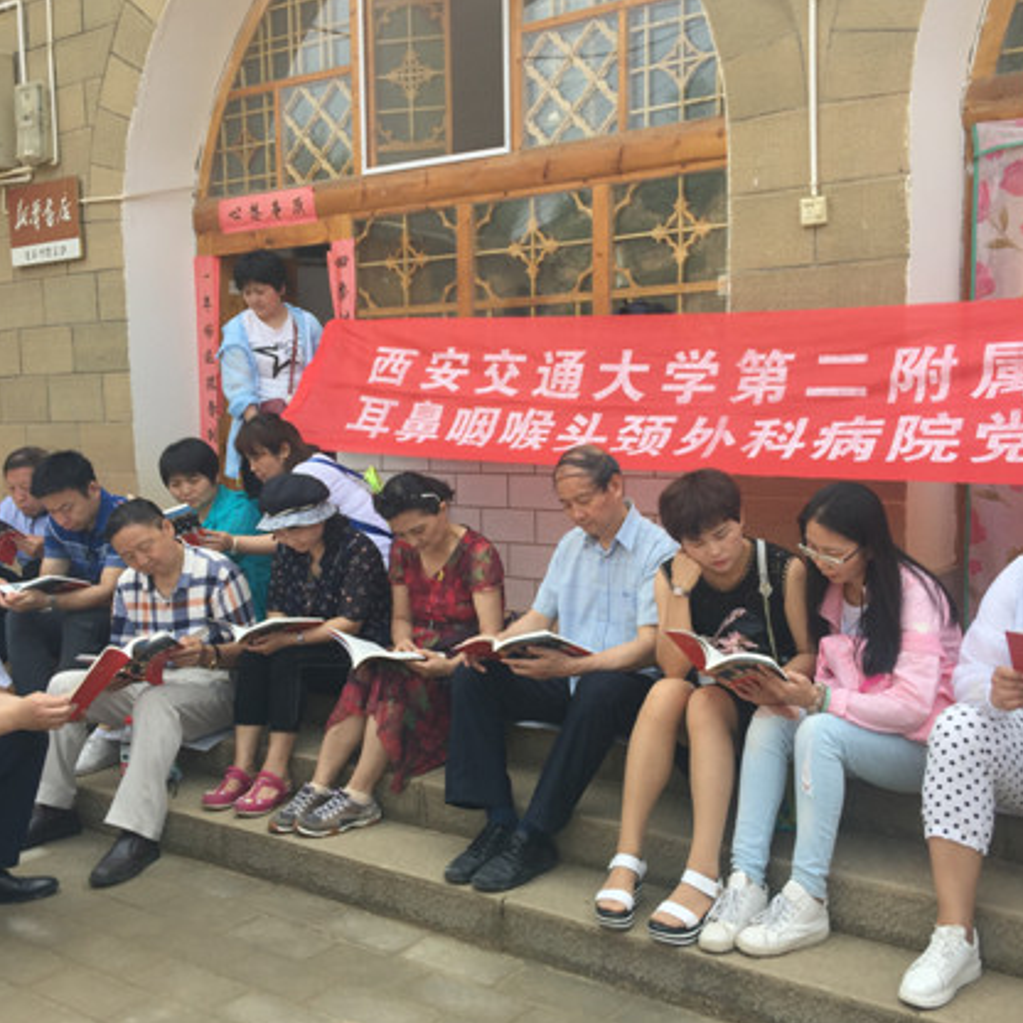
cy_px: 526
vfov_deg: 44.9
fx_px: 1237
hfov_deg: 44.9
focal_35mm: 37
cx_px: 534
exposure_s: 1/573
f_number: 2.2
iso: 32
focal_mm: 4.15
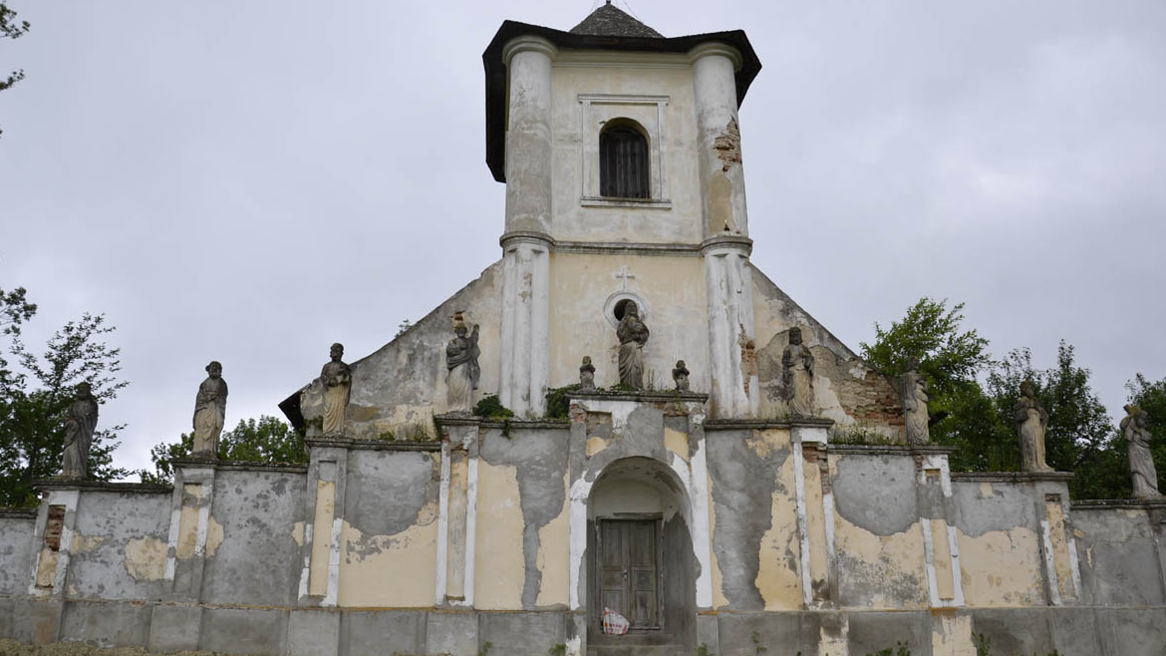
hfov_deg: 66.1
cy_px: 347
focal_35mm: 29
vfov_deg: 40.2
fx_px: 897
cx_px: 588
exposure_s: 1/125
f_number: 5.6
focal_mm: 18
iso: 100
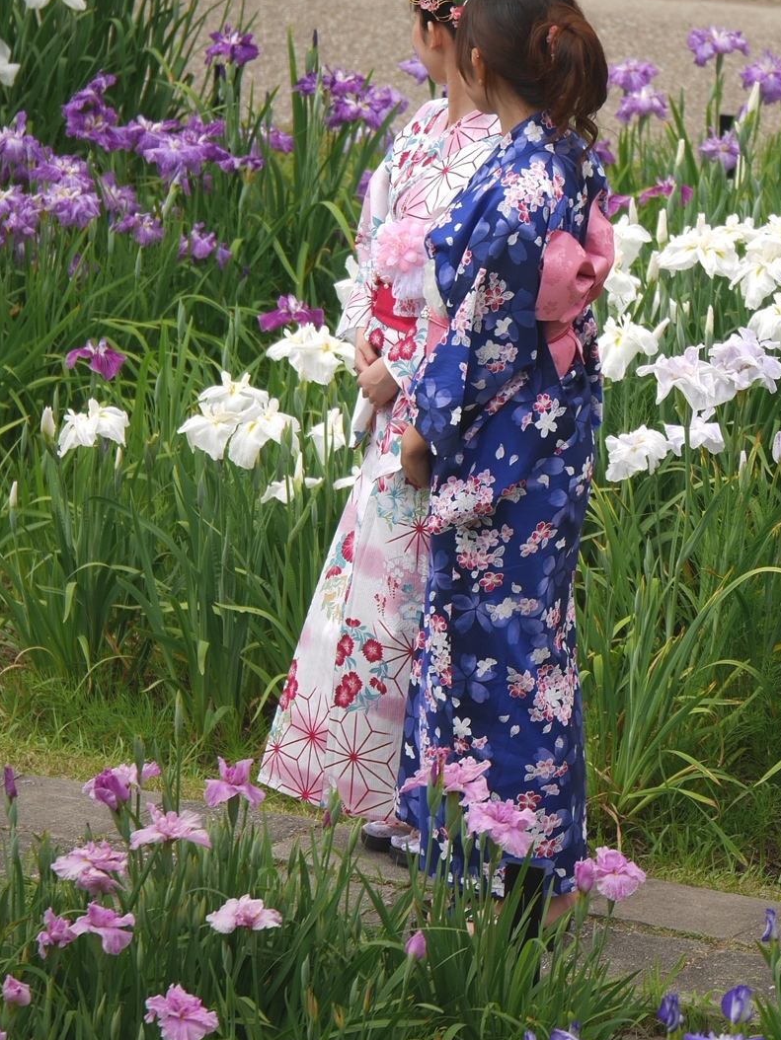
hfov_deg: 5.7
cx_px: 377
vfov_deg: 7.6
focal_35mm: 259
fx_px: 7788
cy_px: 411
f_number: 2.8
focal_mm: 100
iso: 125
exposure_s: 1/500
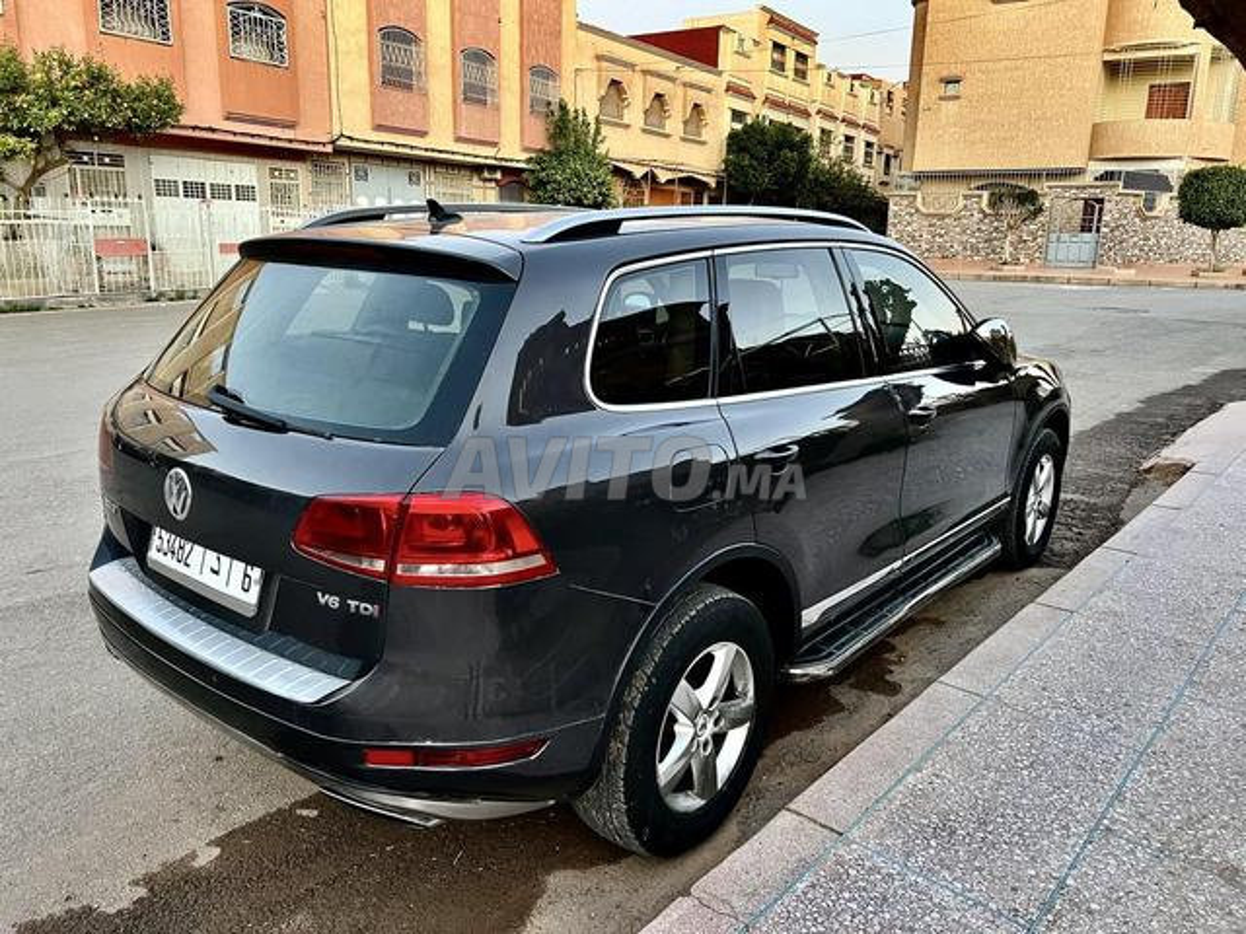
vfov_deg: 53.1
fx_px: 936
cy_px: 467
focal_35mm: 26
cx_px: 623
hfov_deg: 67.3
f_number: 1.5
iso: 400
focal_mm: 5.7
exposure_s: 1/60
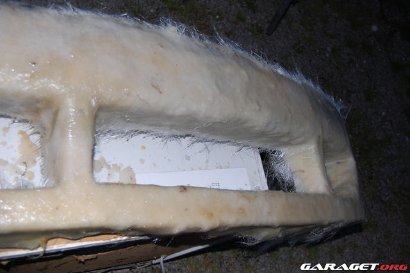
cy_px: 136
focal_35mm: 39
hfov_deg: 49.6
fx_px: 444
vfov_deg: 34.2
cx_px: 205
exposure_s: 1/60
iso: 400
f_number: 4.2
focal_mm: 26
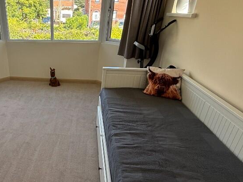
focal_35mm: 26
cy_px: 91
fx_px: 183
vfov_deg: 53.1
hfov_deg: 62.6
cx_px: 55
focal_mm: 2.22
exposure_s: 1/117
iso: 64
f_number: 2.2
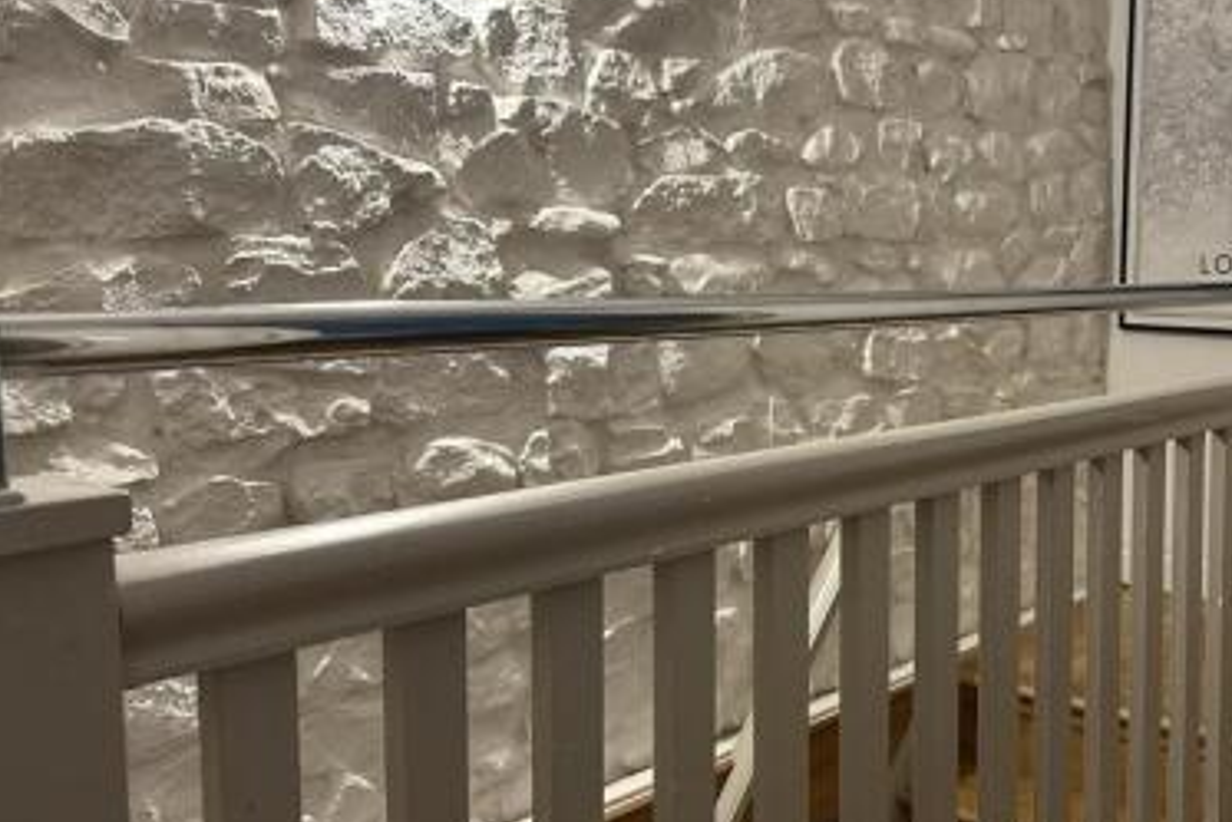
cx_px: 854
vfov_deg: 34.2
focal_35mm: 39
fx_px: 1335
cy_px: 404
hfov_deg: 48.4
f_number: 1.78
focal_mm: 6.86
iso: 250
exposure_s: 1/50
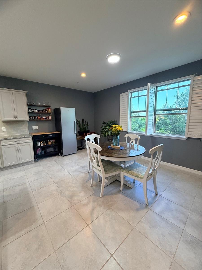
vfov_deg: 102.1
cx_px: 101
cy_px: 135
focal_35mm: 14
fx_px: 109
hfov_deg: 85.7
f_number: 2.2
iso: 200
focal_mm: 2.22
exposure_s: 1/60
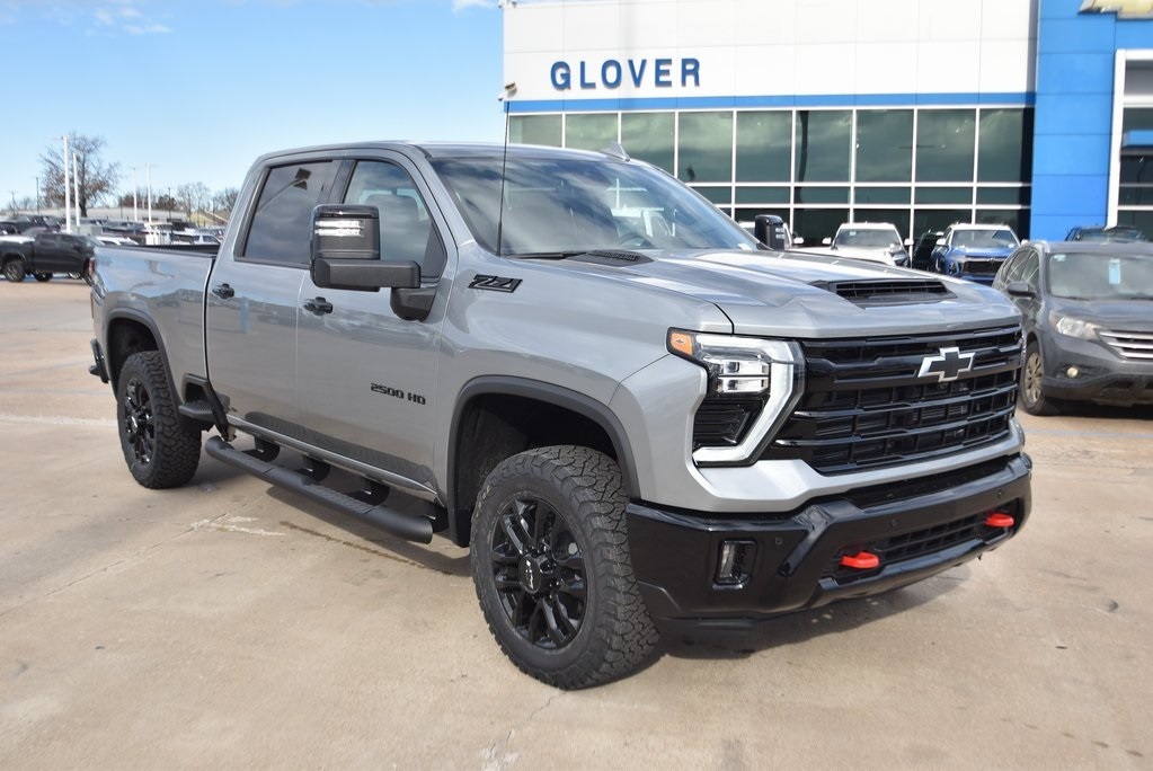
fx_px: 1154
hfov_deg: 53.1
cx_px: 576
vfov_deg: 36.9
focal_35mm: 36
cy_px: 386
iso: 125
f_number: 4.5
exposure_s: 1/400
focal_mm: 24
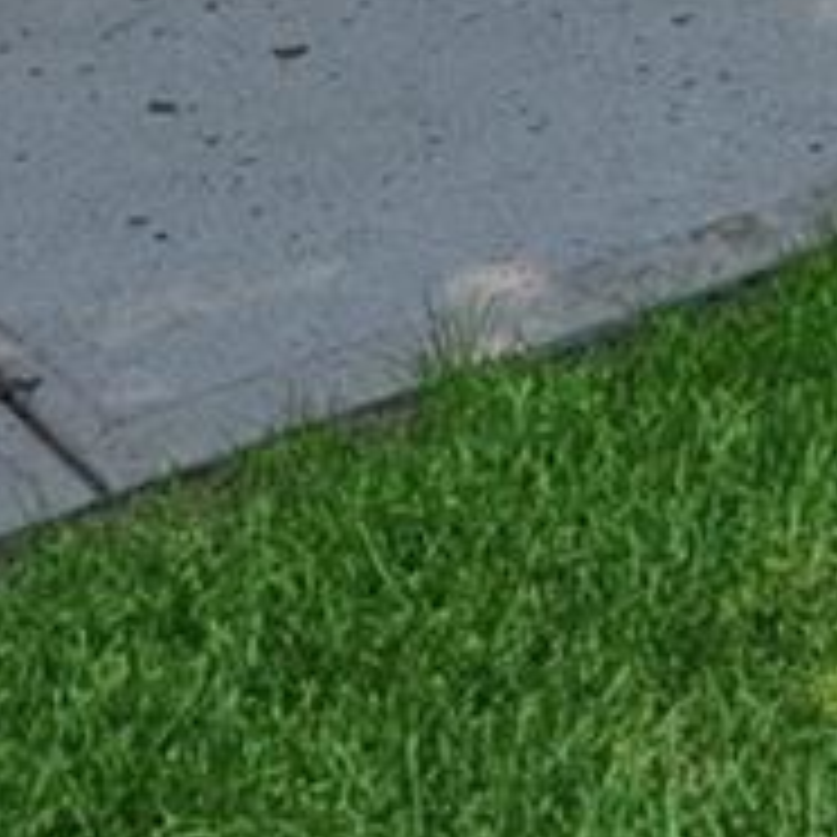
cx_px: 778
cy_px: -1735
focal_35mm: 150
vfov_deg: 9.2
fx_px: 4103
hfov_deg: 11.6
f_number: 5.6
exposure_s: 1/200
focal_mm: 16
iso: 125
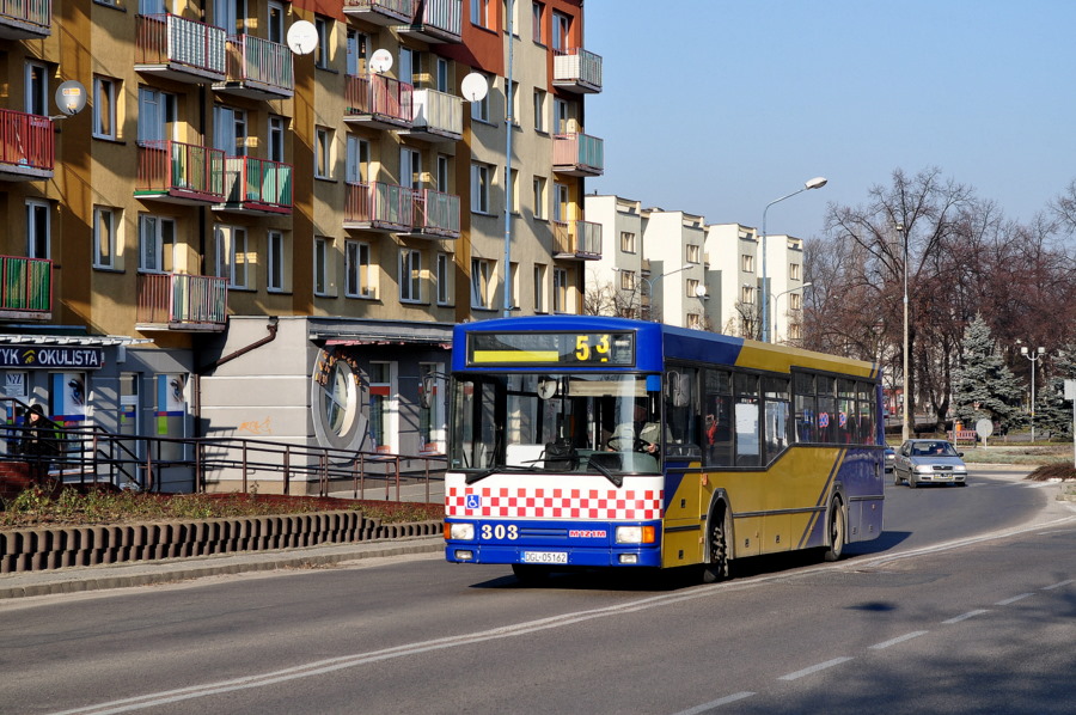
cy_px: 358
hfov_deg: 24.6
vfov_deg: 16.5
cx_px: 538
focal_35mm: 82
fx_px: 2463
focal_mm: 55
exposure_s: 1/320
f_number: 10
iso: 200
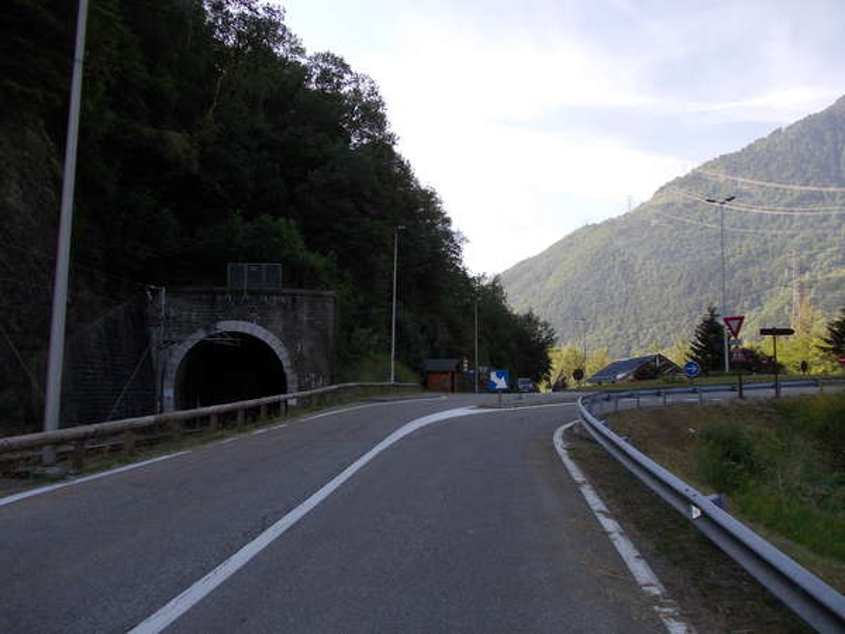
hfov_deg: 63.4
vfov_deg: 49.7
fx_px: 683
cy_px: 317
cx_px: 422
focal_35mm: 28
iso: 80
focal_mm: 4
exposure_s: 1/500
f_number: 2.7
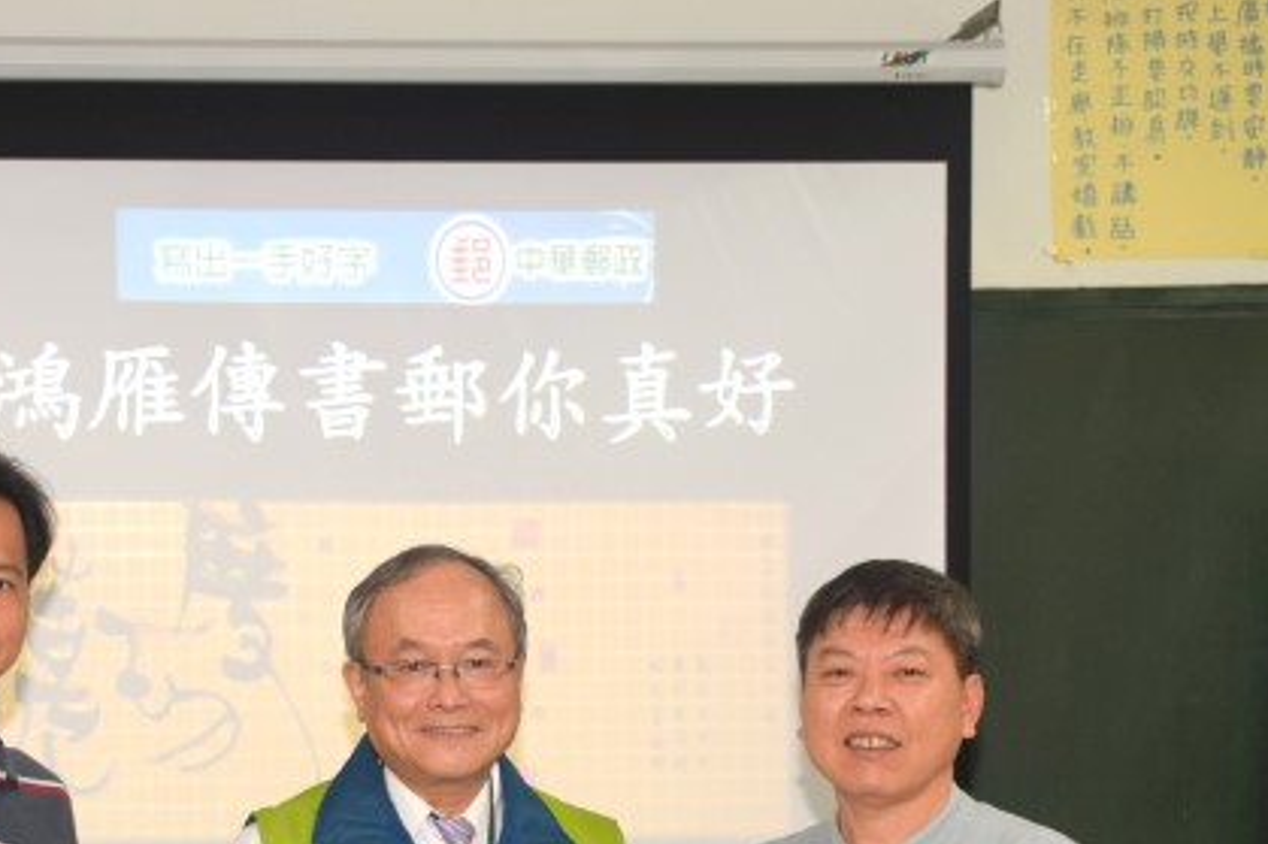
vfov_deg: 15.7
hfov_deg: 23.5
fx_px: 3028
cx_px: 348
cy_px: 782
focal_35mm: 86
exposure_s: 1/100
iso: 800
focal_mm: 30
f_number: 5
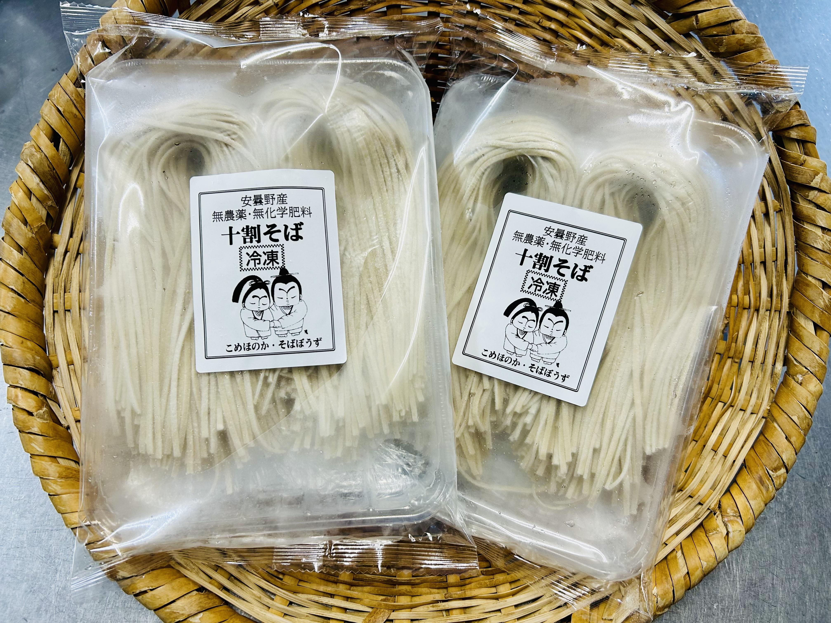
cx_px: 416
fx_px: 624
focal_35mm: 26
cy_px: 312
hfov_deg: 67.3
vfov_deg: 53.1
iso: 80
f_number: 1.5
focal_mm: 5.7
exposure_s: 1/120
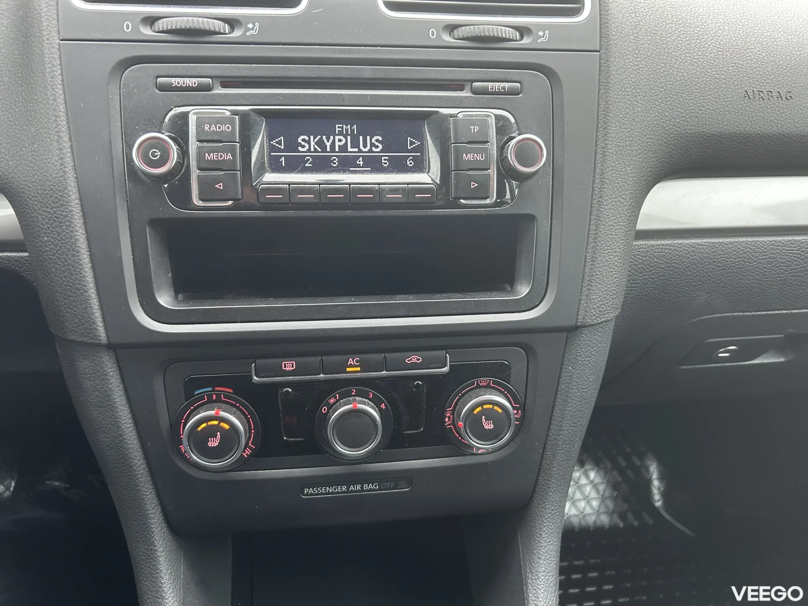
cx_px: 404
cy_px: 303
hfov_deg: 67.3
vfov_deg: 53.1
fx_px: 607
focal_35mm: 26
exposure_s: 1/59
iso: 200
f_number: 1.5
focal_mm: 5.7
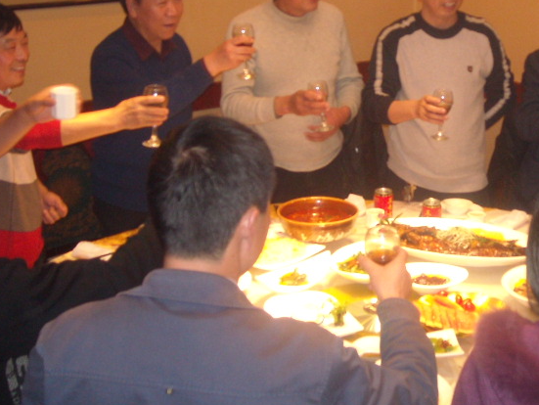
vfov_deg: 22.6
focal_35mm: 65
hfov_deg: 29.2
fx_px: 1013
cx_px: 424
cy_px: 152
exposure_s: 1/35
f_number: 2.8
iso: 200
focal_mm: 5.7
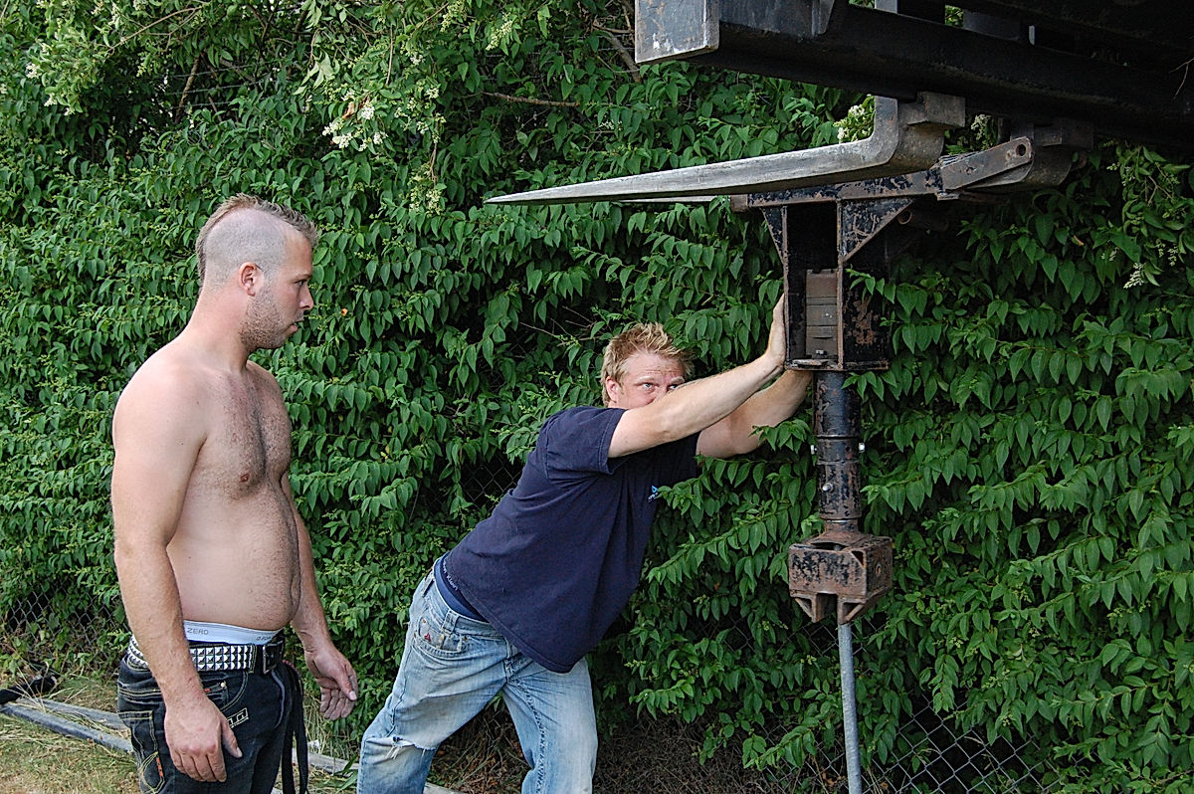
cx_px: 597
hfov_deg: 41.1
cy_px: 397
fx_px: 1591
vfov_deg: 28.0
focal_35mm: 48
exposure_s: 1/250
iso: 800
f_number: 8
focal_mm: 32
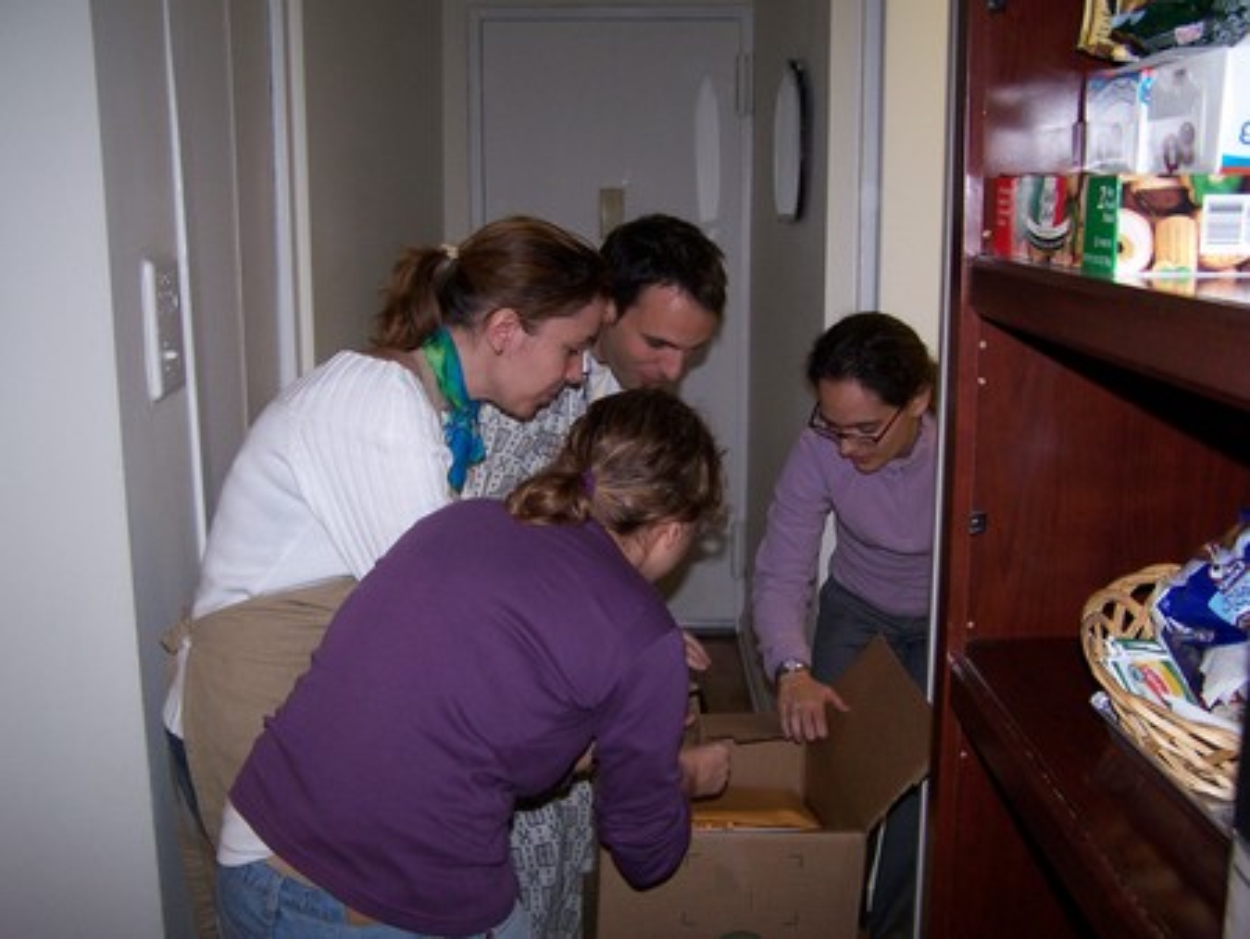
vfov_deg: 37.8
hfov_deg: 49.0
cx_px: 625
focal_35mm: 38
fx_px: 1373
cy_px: 470
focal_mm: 6.3
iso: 140
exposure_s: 1/60
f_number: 2.8
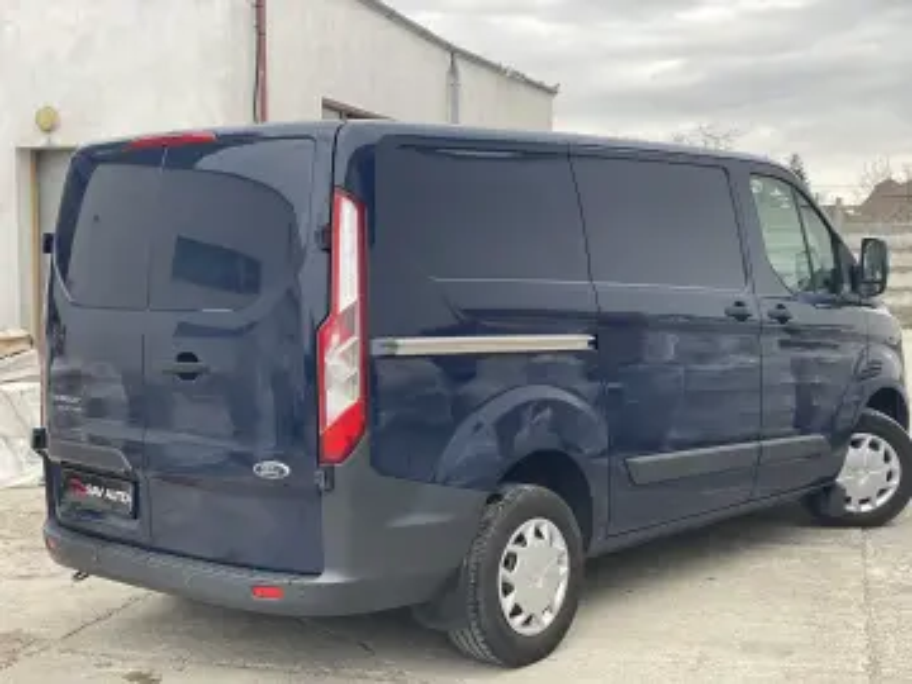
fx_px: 1370
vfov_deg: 28.0
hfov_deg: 36.8
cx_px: 456
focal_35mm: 52
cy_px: 342
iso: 80
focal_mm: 6
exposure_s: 1/122
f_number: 2
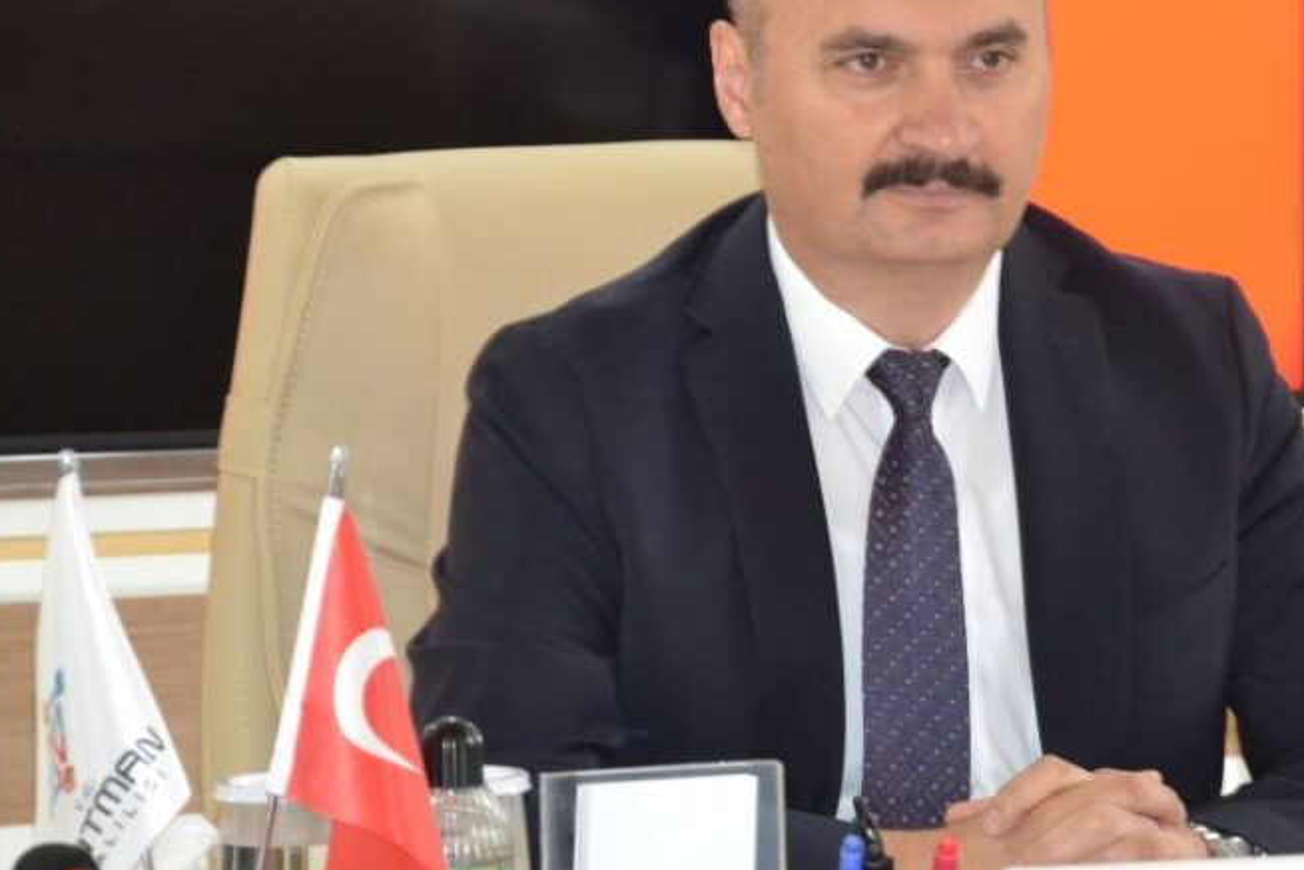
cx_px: 967
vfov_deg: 5.8
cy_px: 312
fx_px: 8512
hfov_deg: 8.7
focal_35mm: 235
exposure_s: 1/60
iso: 3200
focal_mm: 100
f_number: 5.6
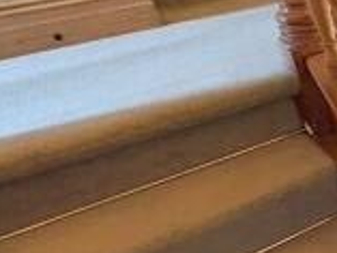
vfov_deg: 27.8
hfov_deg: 21.5
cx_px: 621
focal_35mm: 52
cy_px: 78
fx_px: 507
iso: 500
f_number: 2.2
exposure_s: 1/50
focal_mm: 2.22
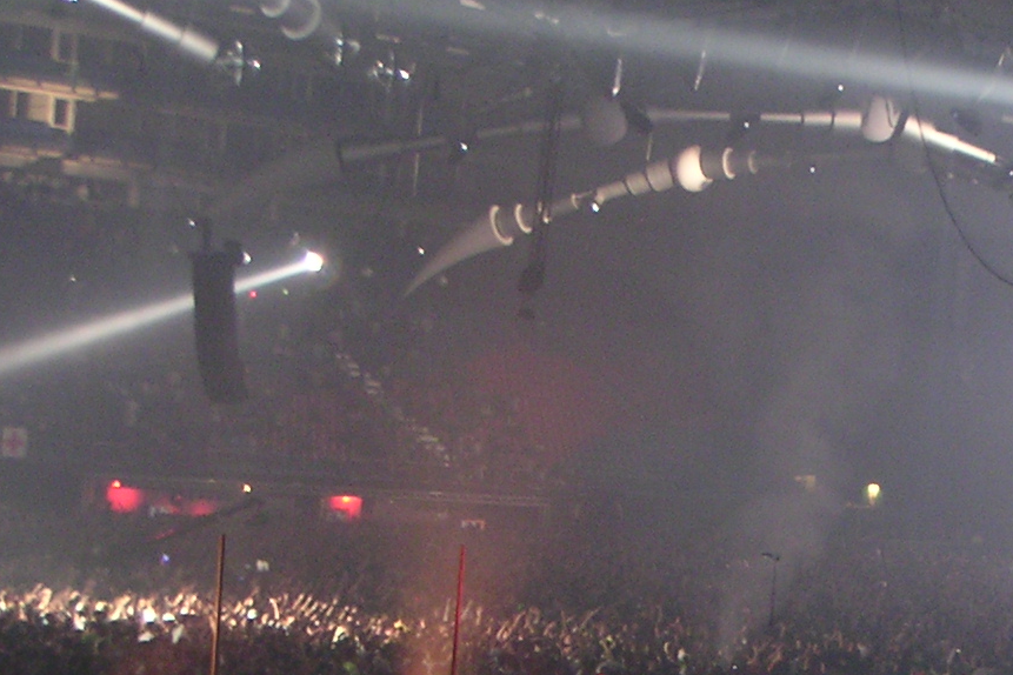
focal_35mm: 94
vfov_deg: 14.3
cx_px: 879
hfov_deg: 21.3
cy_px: 675
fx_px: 2645
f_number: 2.8
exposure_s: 1/6
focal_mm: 6
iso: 100
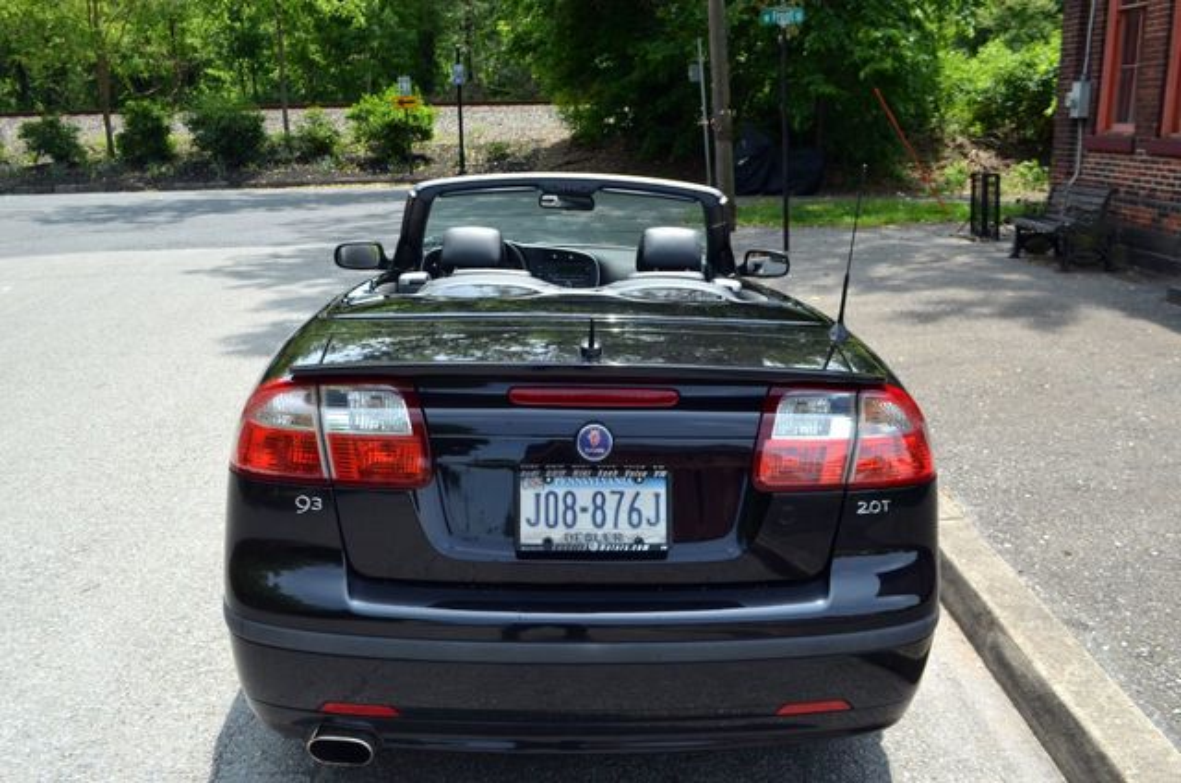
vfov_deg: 43.4
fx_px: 982
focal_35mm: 30
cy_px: 392
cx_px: 590
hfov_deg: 62.0
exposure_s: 1/250
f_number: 8
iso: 200
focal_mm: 20
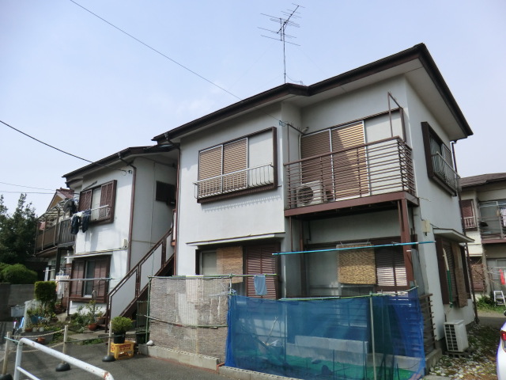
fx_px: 351
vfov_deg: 56.8
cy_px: 190
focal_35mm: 24
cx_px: 253
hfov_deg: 71.6
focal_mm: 4.3
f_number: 7.5
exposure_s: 1/320
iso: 80
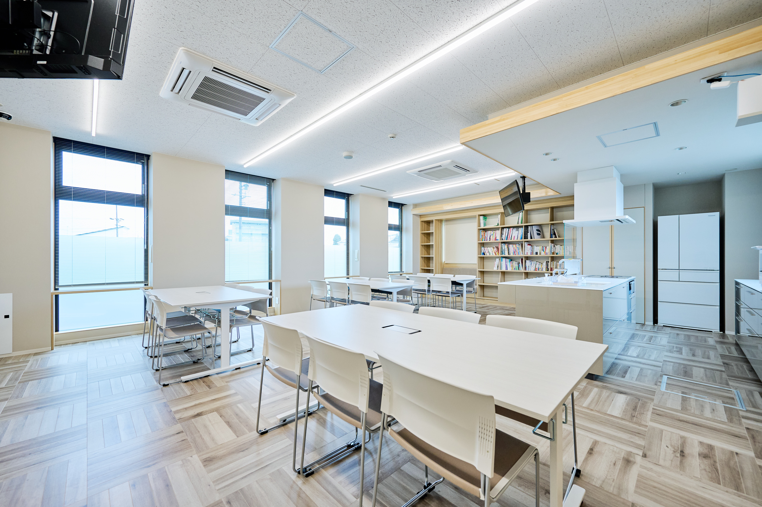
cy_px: 254
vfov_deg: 81.1
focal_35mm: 14
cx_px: 381
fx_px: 296
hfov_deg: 104.3
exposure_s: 1/125
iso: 400
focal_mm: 14
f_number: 5
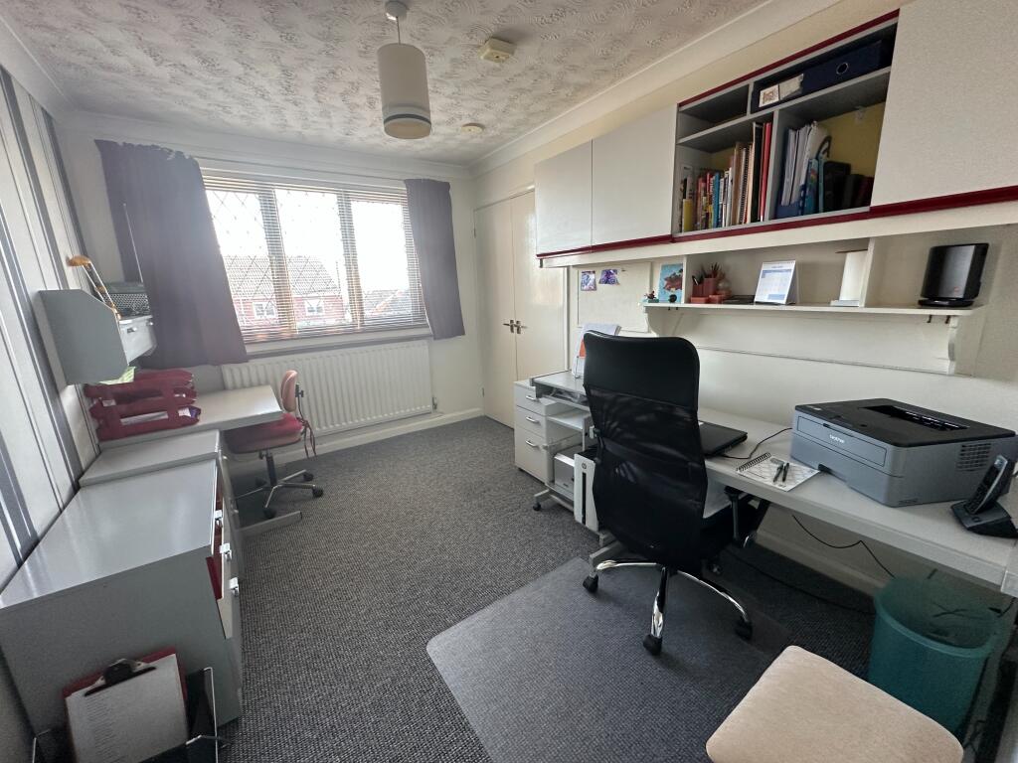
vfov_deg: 85.7
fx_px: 412
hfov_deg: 102.1
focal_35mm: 14
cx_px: 509
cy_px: 382
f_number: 2.2
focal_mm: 2.22
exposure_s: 1/100
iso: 200
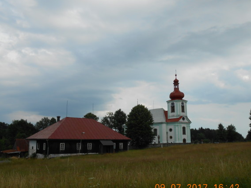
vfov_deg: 41.7
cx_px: 114
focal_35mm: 34
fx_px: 247
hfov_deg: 53.9
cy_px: 104
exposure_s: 1/800
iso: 80
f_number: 3.8
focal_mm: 5.3
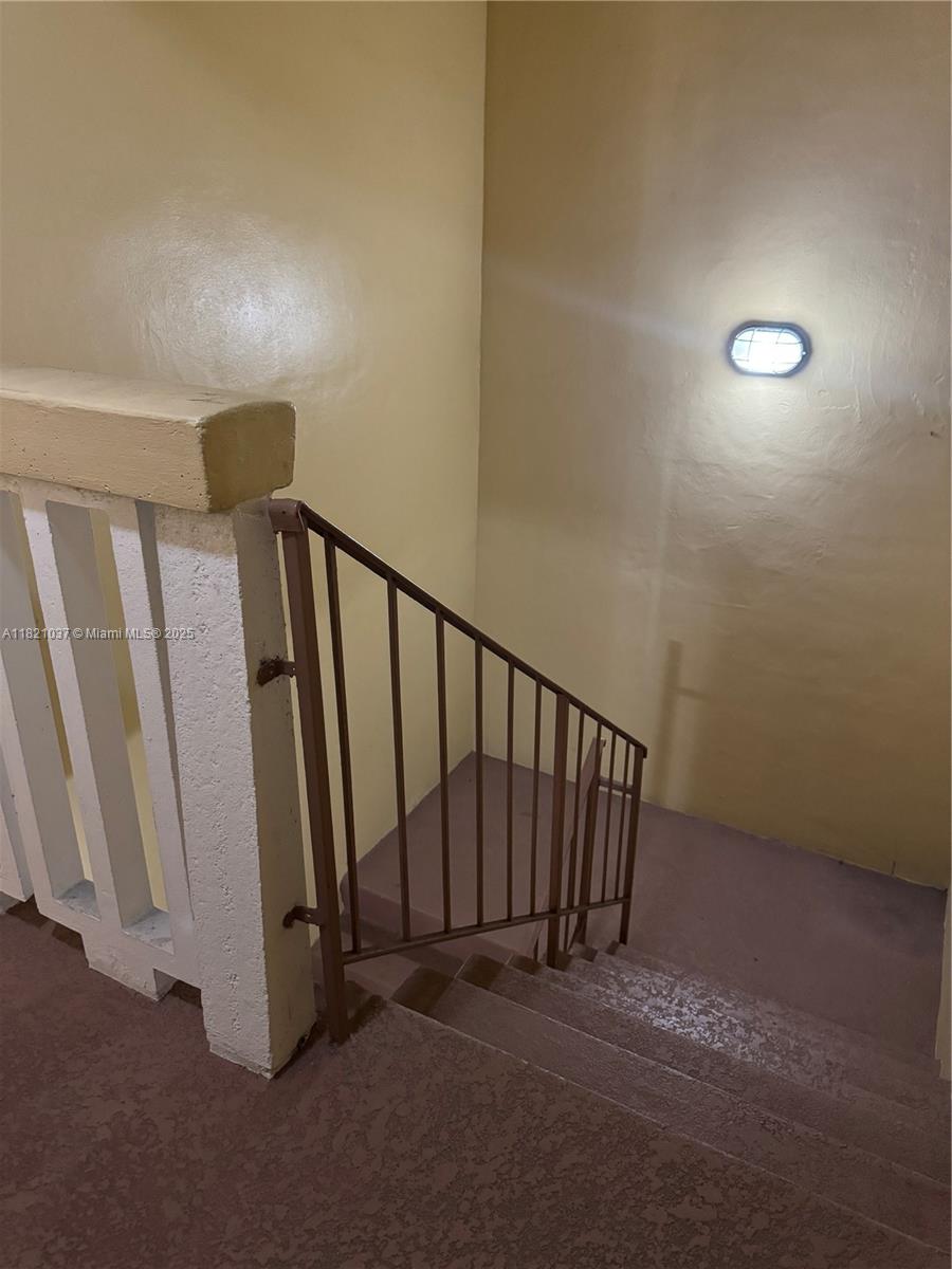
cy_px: 634
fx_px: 880
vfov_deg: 71.6
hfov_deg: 56.8
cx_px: 476
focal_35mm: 24
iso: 800
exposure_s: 1/30
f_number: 1.78
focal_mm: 6.76
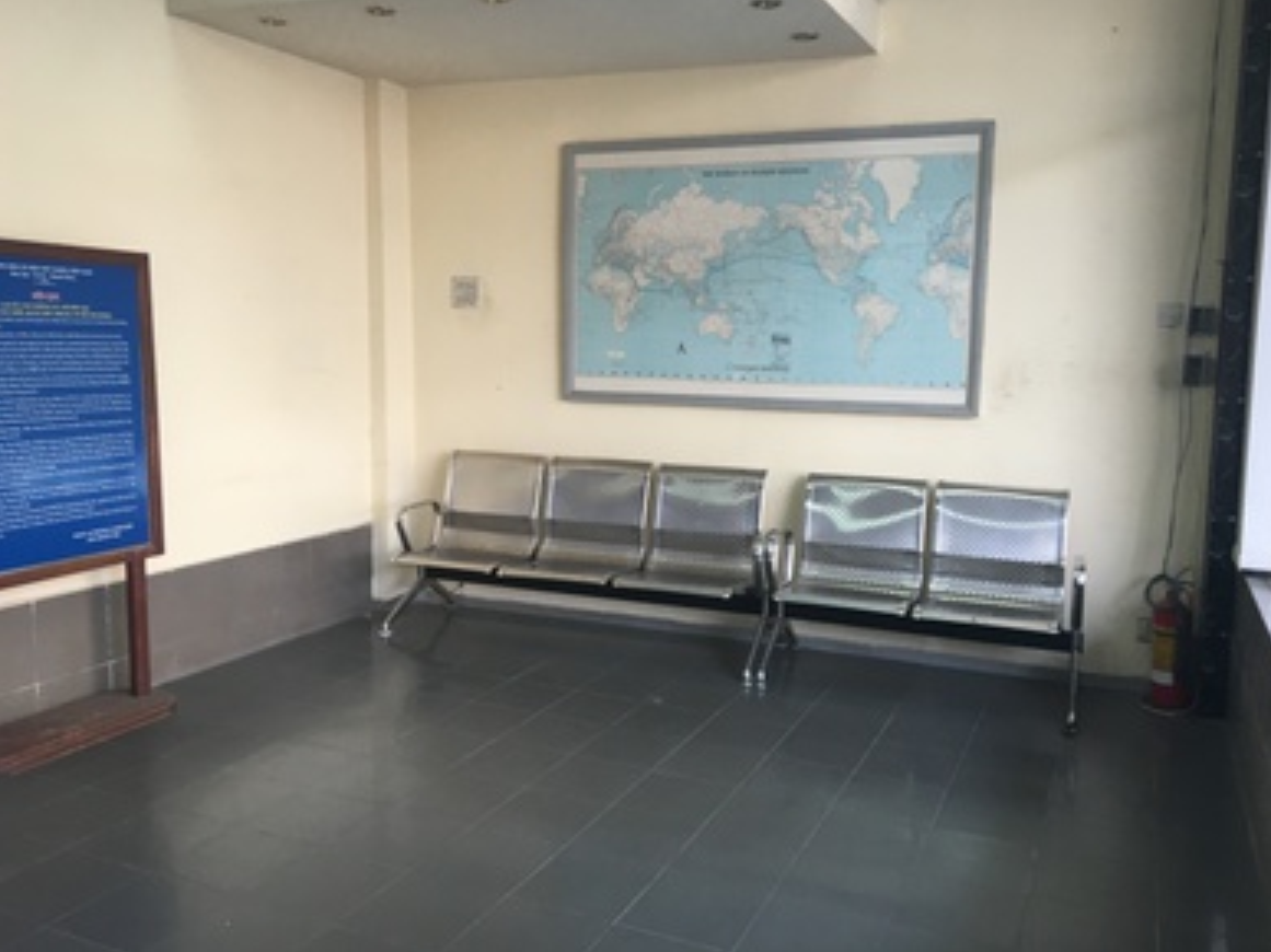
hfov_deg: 60.0
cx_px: 654
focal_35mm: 30
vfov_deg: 46.8
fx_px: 1101
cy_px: 463
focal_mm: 4.15
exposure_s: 1/33
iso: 40
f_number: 2.2
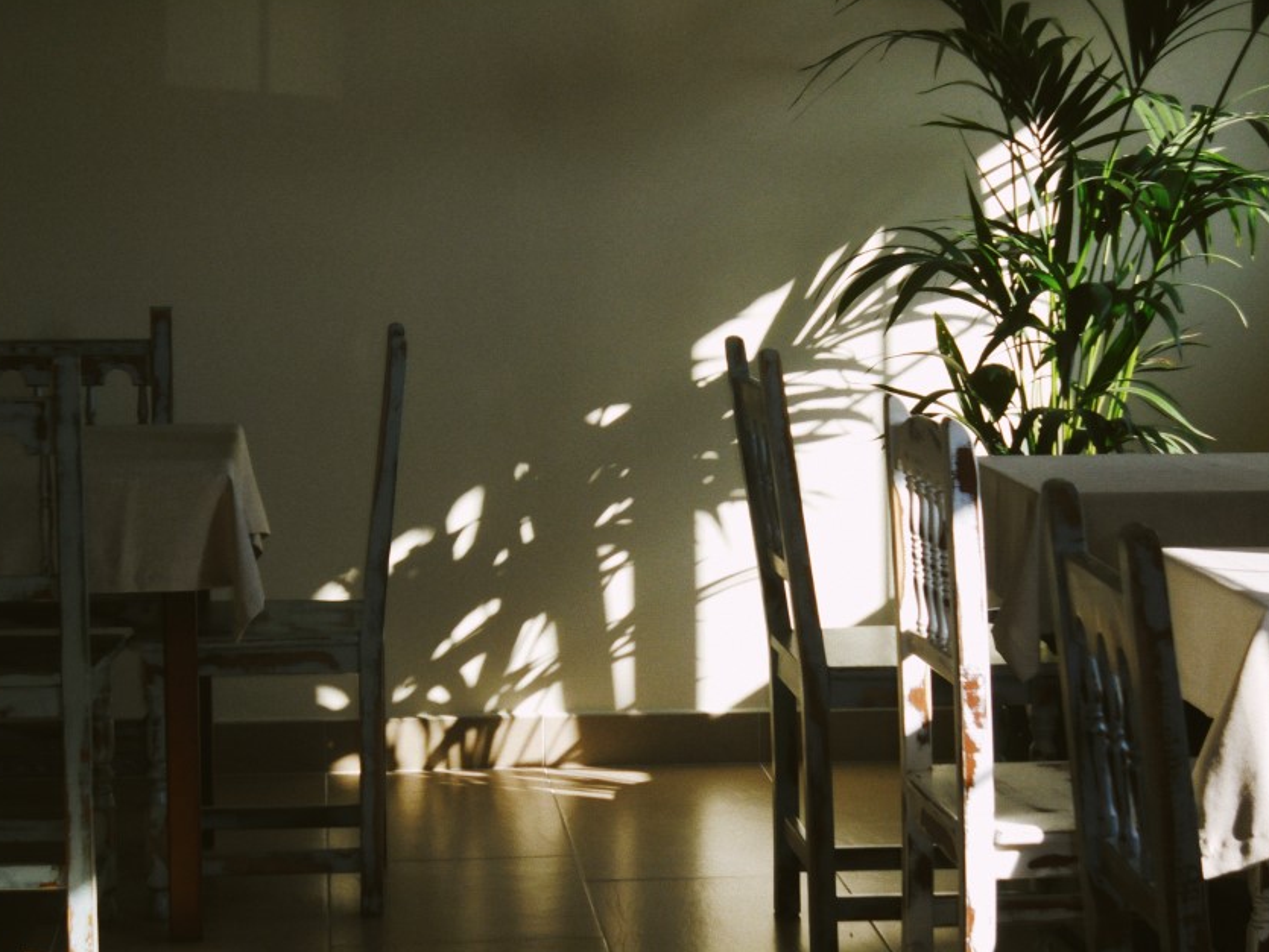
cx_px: 627
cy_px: 469
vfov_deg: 15.4
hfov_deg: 20.4
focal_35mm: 96
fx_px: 3521
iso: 100
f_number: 4.7
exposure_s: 1/160
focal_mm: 16.9
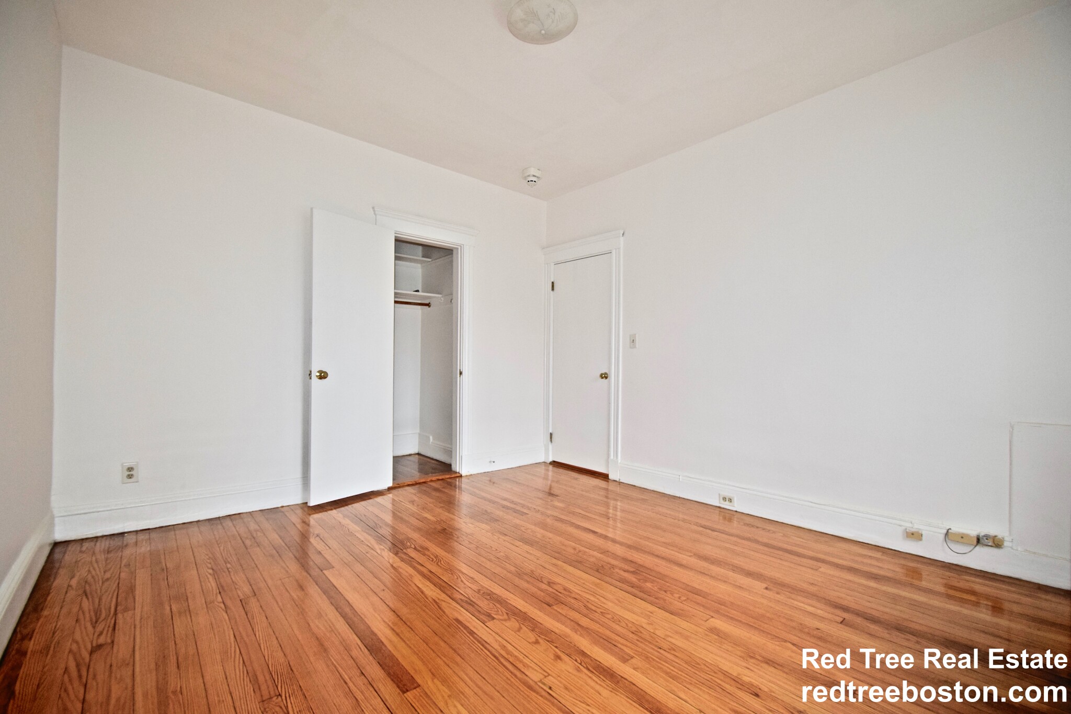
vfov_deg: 77.3
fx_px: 446
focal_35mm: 15
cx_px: 536
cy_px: 357
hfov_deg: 100.4
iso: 800
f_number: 4
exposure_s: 1/60
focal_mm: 10
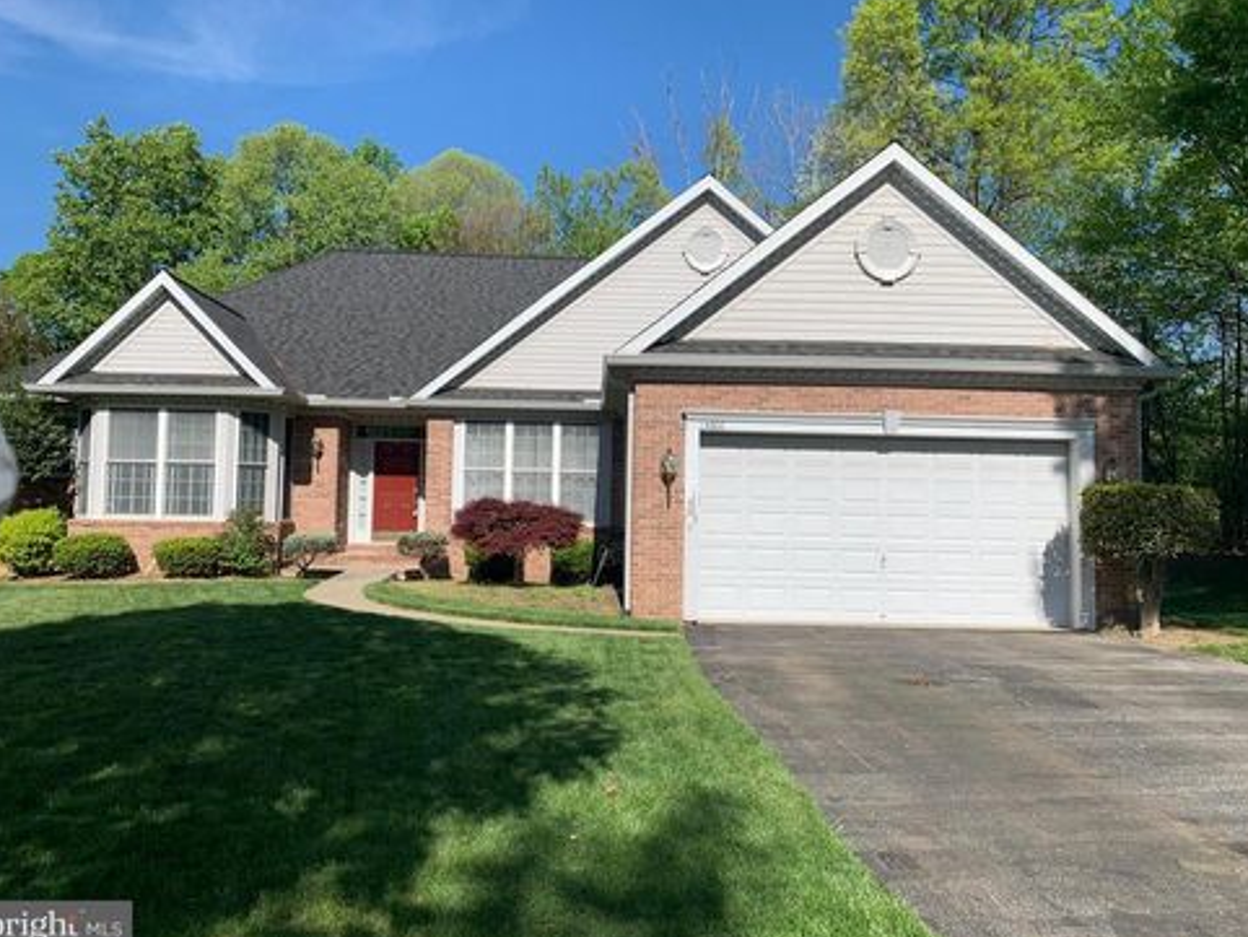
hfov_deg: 65.3
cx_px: 623
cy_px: 466
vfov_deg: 51.4
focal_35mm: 27
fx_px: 974
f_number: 1.8
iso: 25
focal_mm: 4.25
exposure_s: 1/2915
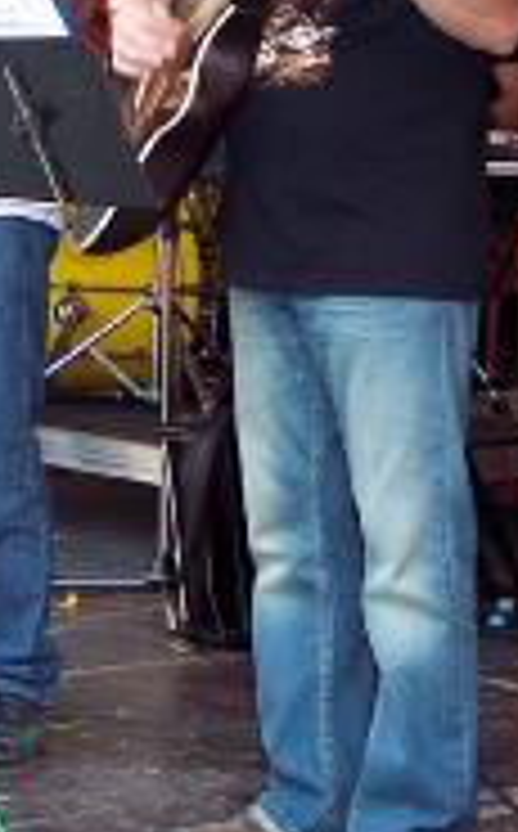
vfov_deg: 18.3
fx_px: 2540
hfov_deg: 11.6
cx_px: 90
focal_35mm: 112
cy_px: 70
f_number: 2.8
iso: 100
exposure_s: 1/60
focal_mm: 8
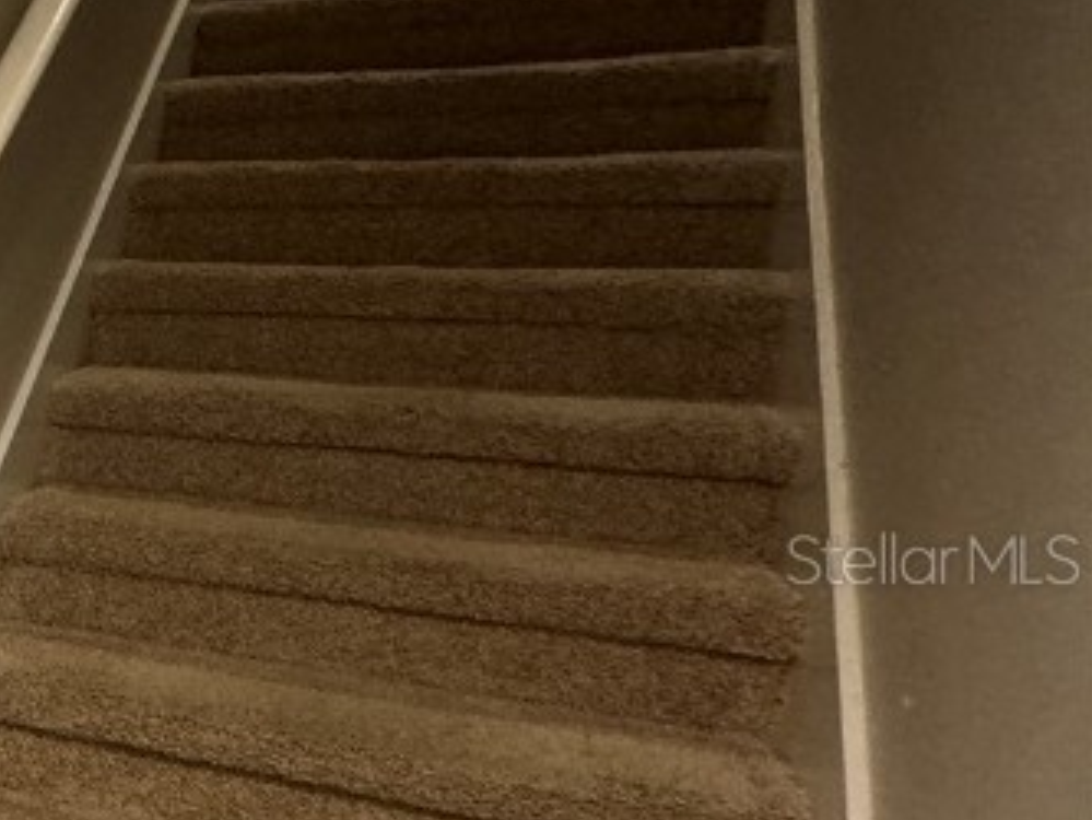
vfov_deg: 33.3
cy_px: 558
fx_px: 1357
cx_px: -584
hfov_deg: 27.7
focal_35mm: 43
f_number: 2.2
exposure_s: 1/60
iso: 250
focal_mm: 2.22
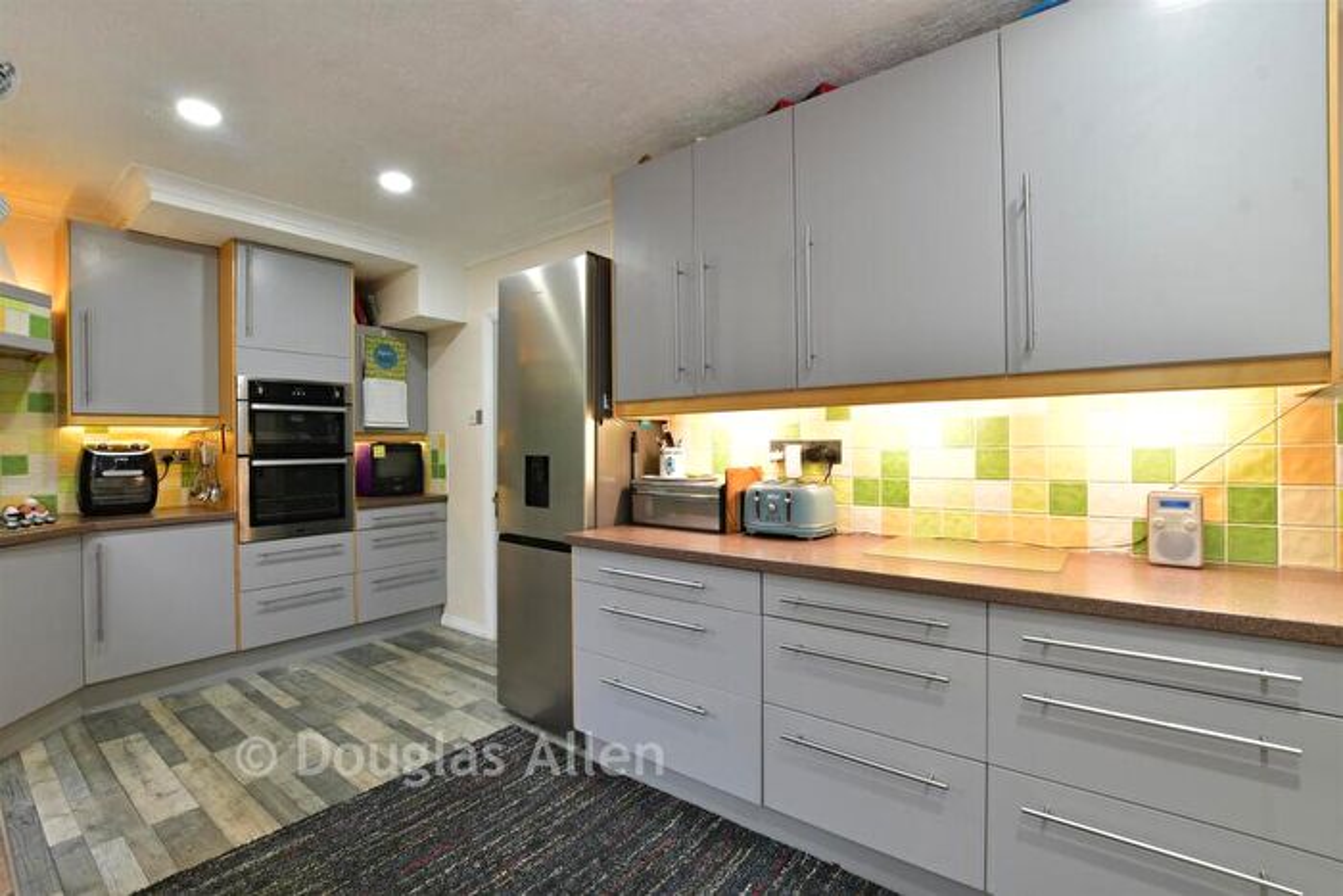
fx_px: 560
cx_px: 672
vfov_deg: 77.4
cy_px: 448
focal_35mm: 15
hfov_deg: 100.4
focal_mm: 10
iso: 160
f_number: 8
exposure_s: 1/2.5
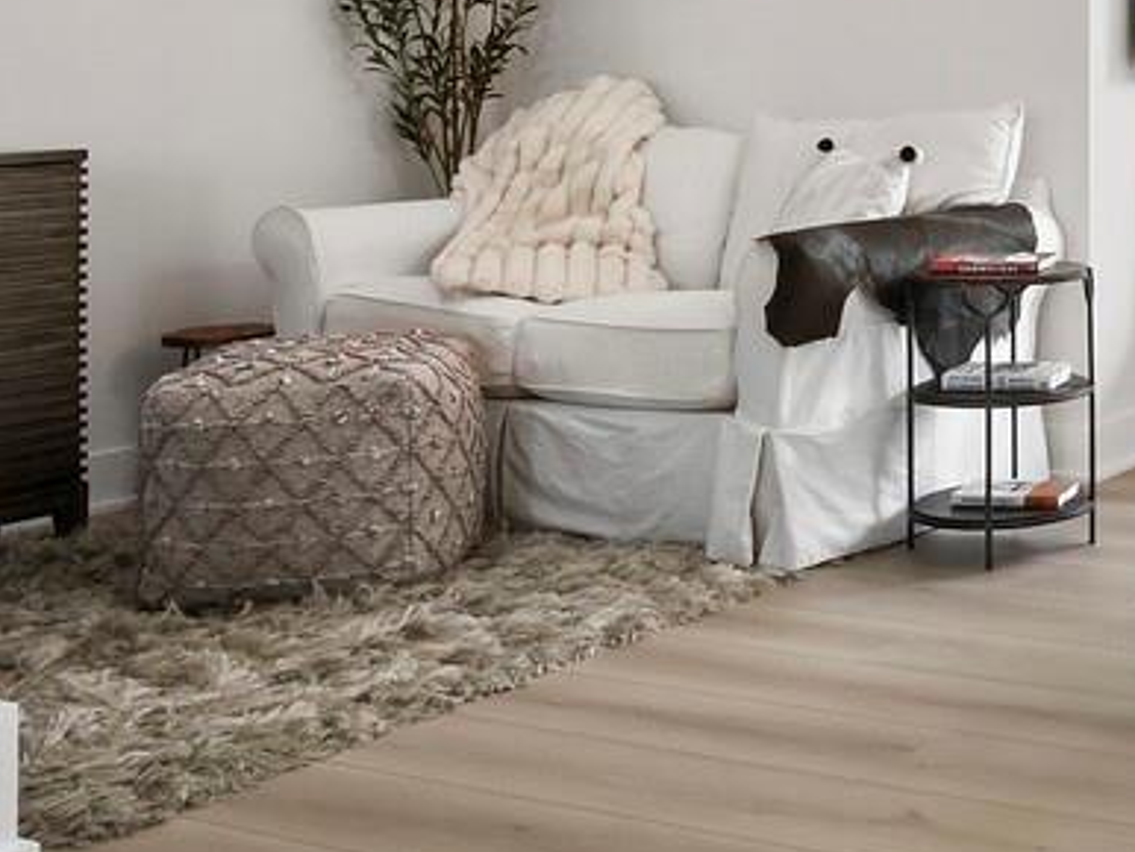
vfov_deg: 24.3
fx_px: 1903
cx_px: 1453
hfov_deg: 27.9
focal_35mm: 58
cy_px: 24
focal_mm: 7
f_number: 14
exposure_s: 1/3
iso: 320
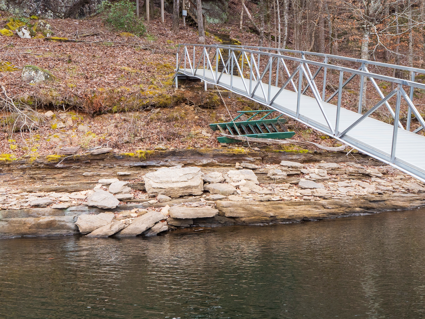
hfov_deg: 42.9
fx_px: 540
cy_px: 141
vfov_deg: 32.8
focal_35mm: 44
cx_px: 204
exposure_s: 1/160
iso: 200
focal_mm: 10
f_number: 5.6
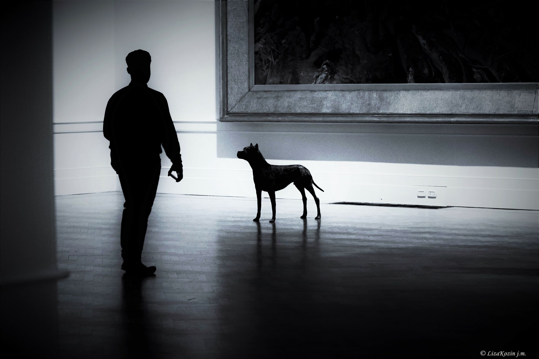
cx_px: 270
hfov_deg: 19.5
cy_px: 180
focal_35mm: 105
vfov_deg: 13.0
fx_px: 1572
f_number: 4
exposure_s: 1/125
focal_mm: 70
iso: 2200
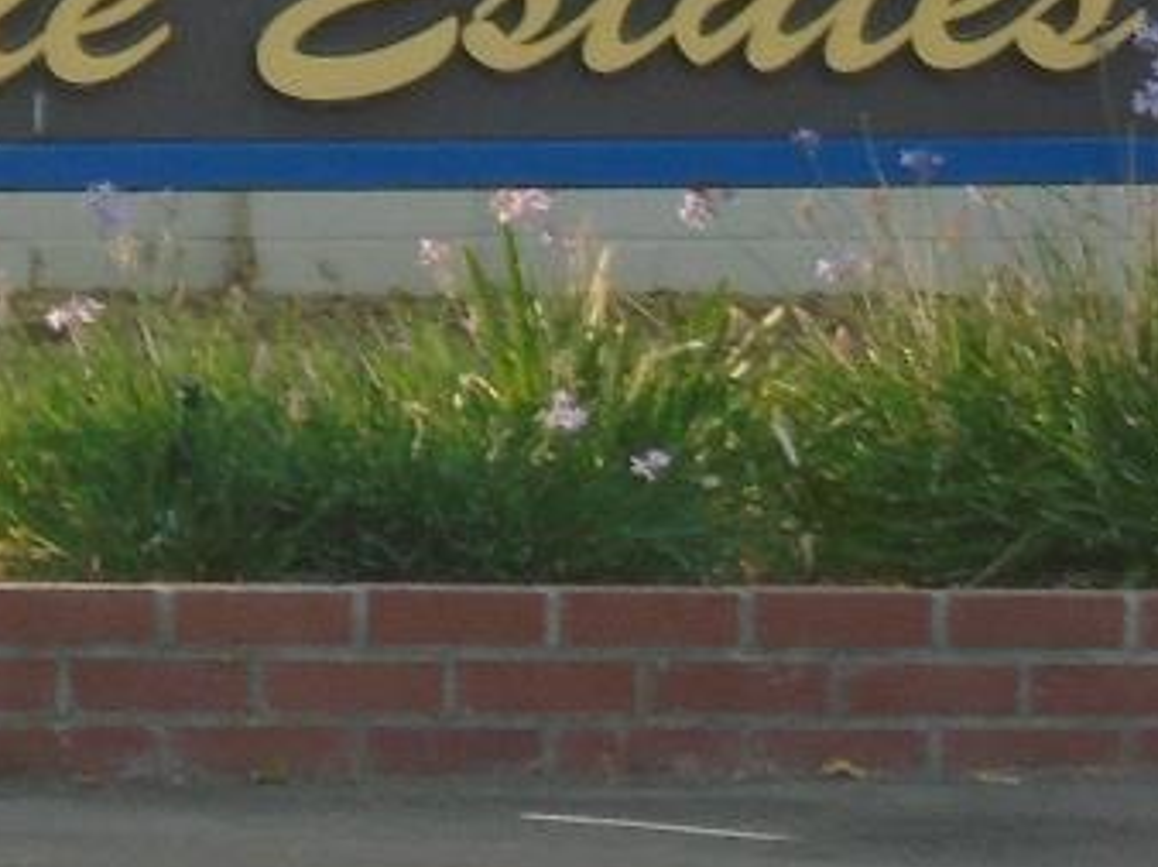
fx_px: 19289
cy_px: -550
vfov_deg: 2.6
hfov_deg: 3.4
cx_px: -308
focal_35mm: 577
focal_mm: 23
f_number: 6.4
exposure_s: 1/60
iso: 100
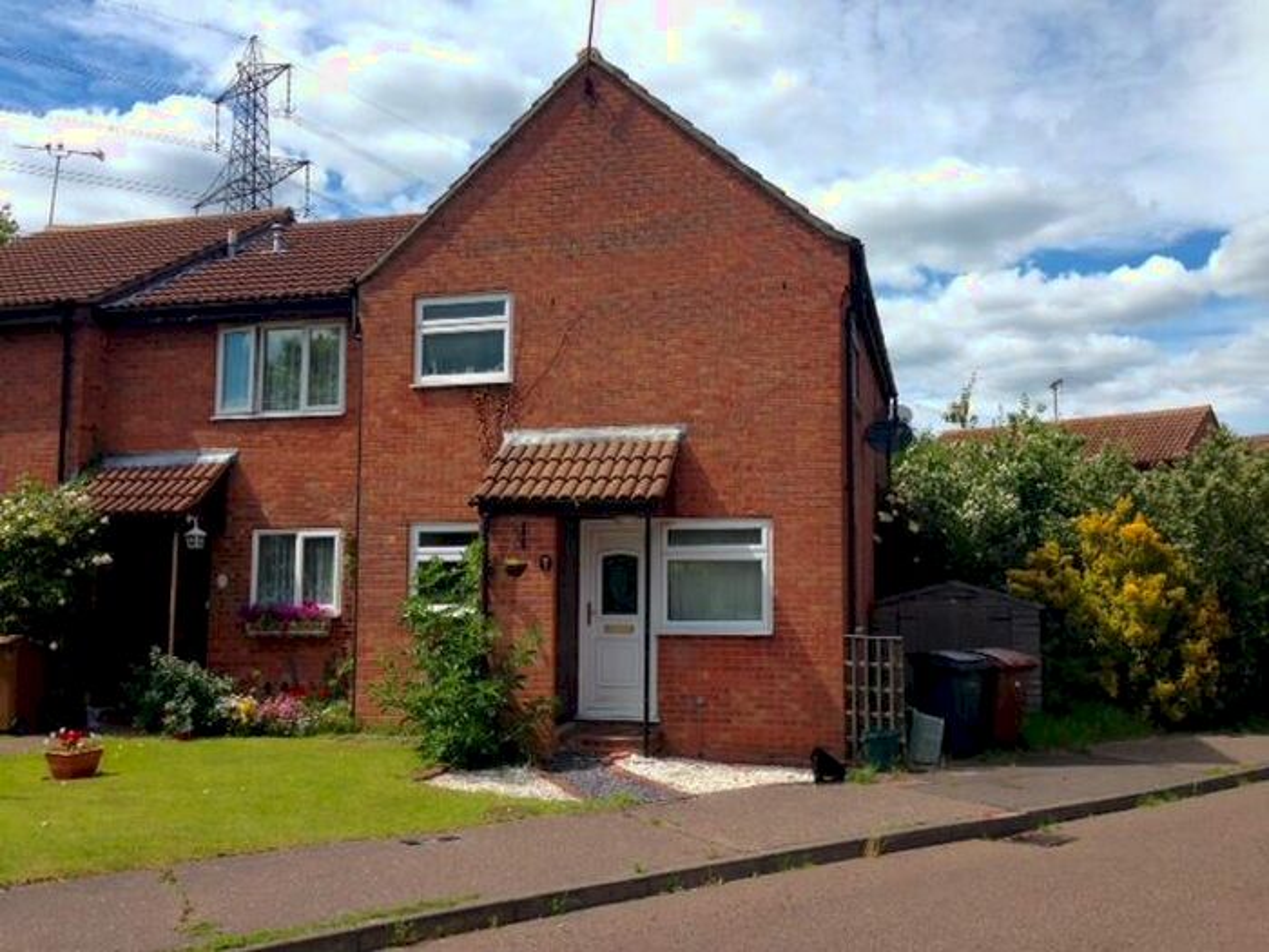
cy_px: 476
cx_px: 634
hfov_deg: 55.4
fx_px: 1210
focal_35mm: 33
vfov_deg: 42.9
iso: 50
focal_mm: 4.12
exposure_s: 1/1869
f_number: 2.4
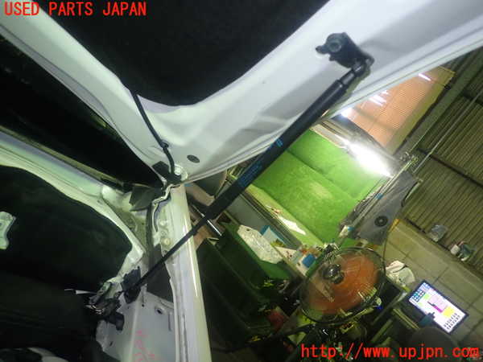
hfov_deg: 69.4
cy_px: 181
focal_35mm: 25
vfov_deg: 54.9
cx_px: 242
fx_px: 349
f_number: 2
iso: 200
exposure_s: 1/30
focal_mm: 4.5
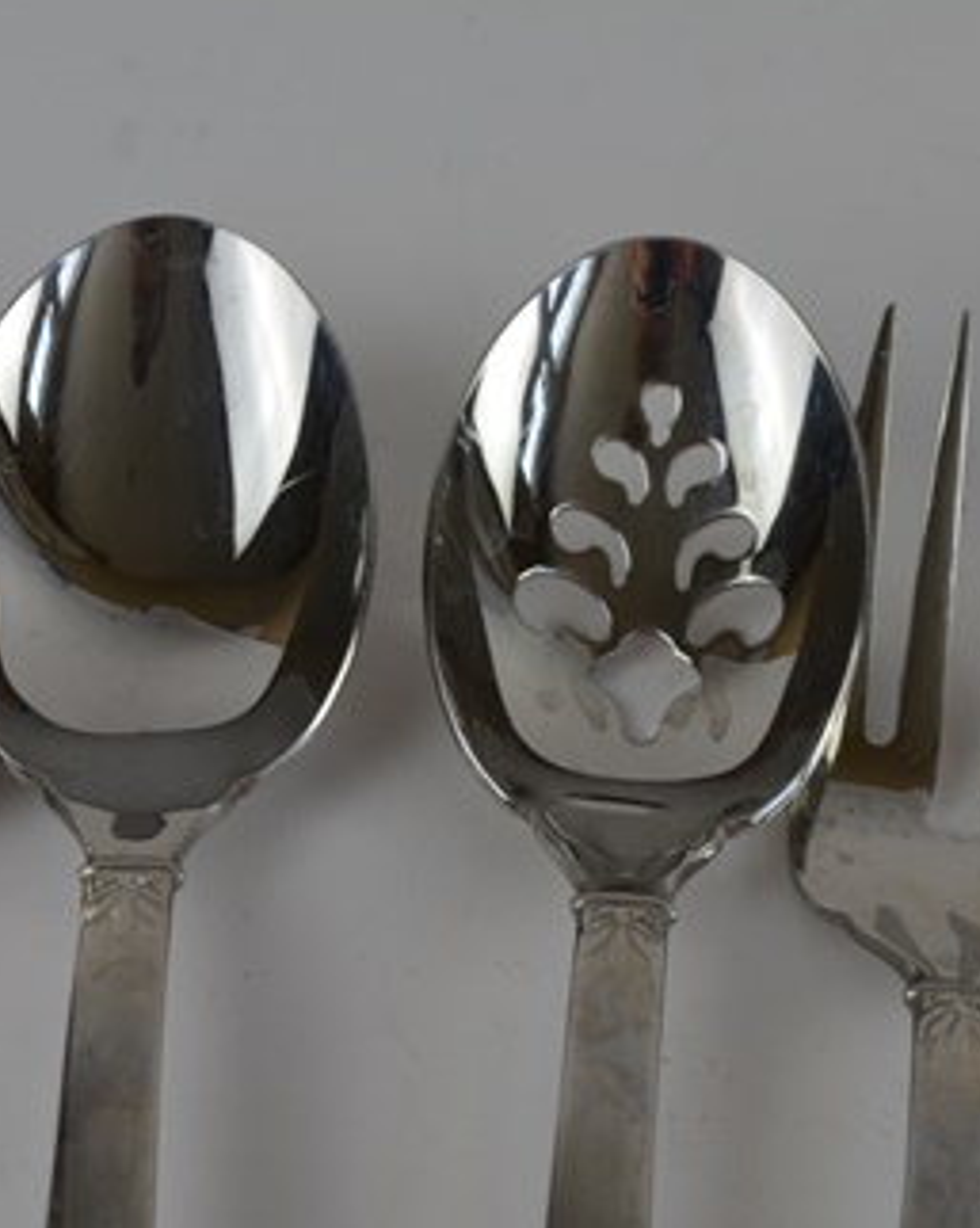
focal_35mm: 92
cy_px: 747
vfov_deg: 20.8
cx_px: 625
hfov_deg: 16.7
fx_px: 3336
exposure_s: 1/160
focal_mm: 35
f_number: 6.3
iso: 200
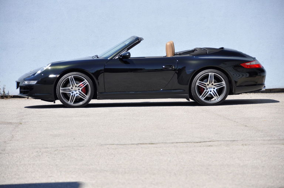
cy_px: 94
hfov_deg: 13.1
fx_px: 1241
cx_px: 142
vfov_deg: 8.7
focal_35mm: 158
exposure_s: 1/640
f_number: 6.3
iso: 500
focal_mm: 105
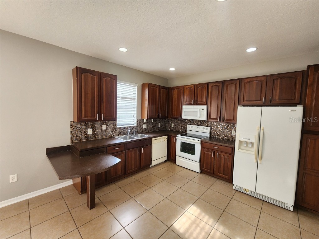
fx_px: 120
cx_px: 160
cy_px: 120
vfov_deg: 89.9
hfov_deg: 106.2
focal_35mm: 13
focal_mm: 2.2
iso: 100
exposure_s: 1/60
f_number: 2.2
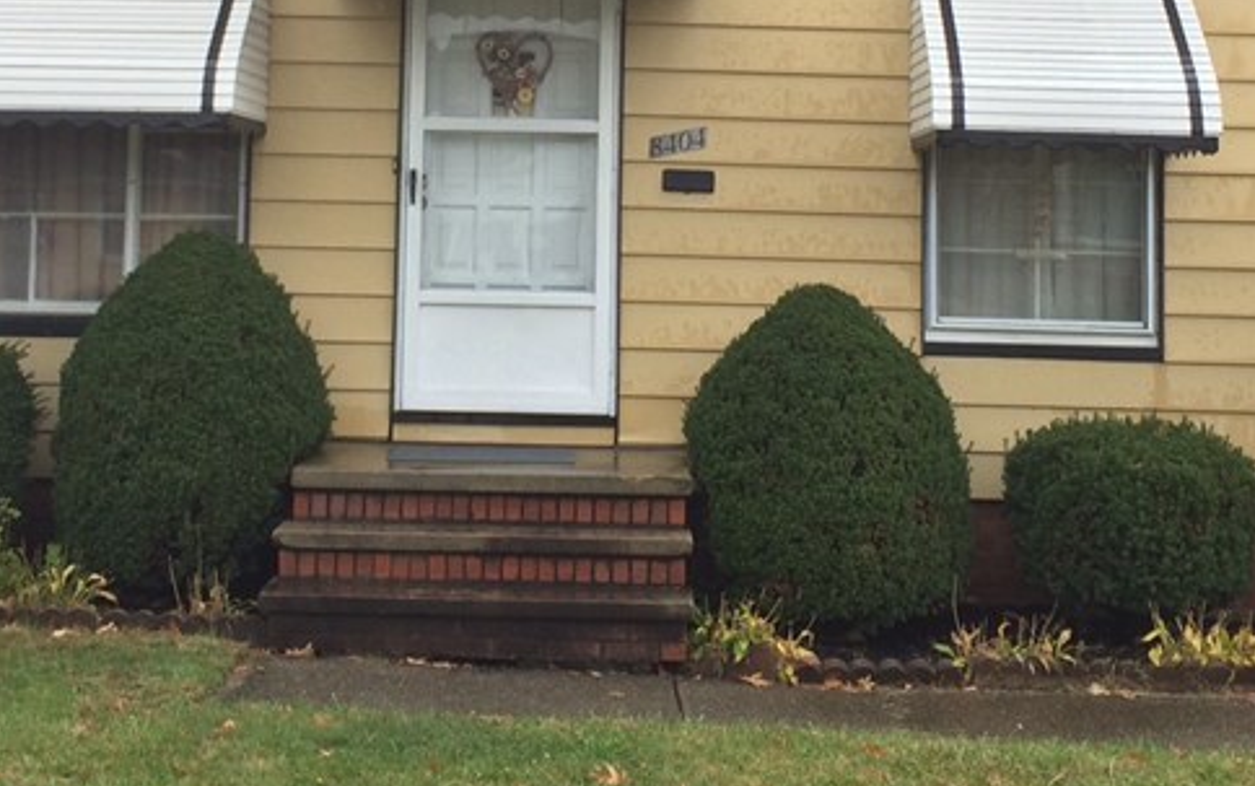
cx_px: 596
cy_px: 67
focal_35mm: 65
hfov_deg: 31.5
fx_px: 2224
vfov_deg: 19.6
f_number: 2.2
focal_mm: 4.15
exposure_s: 1/507
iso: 32
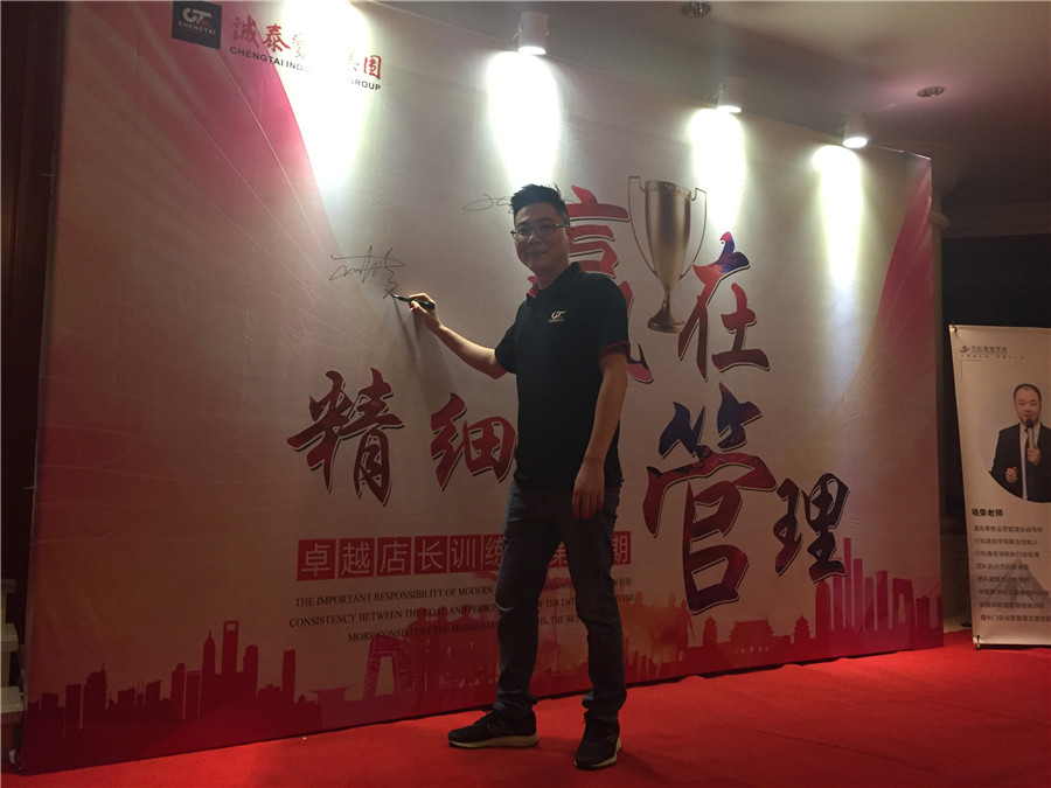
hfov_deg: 61.7
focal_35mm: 29
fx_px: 880
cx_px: 526
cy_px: 394
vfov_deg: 48.2
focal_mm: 4.15
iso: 200
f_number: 2.2
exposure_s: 1/33
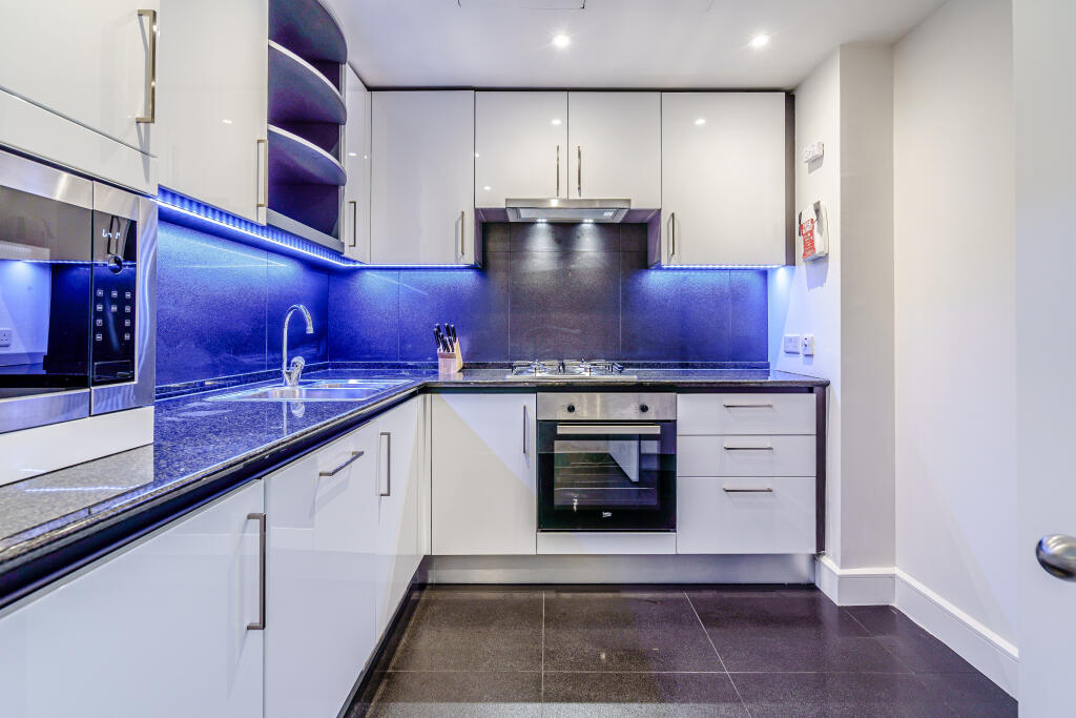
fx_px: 478
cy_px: 359
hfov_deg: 96.7
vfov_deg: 73.8
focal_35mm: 16
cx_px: 538
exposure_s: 1/2.5
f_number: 7.1
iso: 100
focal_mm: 16
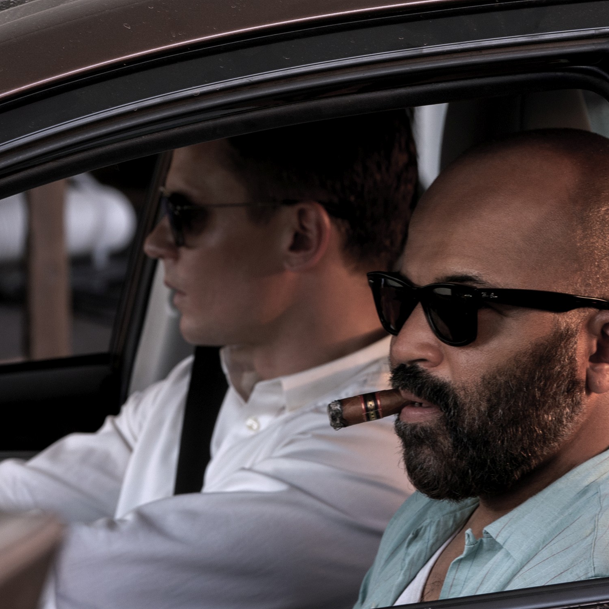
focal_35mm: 234
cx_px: 308
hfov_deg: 7.5
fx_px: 4658
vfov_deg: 7.5
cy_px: 305
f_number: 8
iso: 500
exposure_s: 1/125
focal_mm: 122
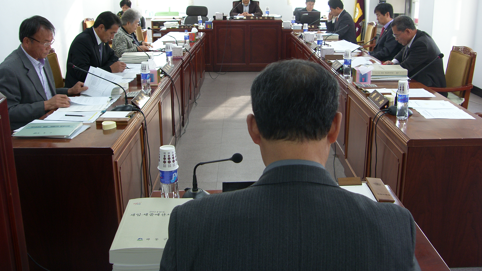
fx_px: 396
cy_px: 91
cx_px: 243
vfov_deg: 37.4
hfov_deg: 62.6
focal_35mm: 31
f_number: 2.5
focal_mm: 7.4
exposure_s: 1/30
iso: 50
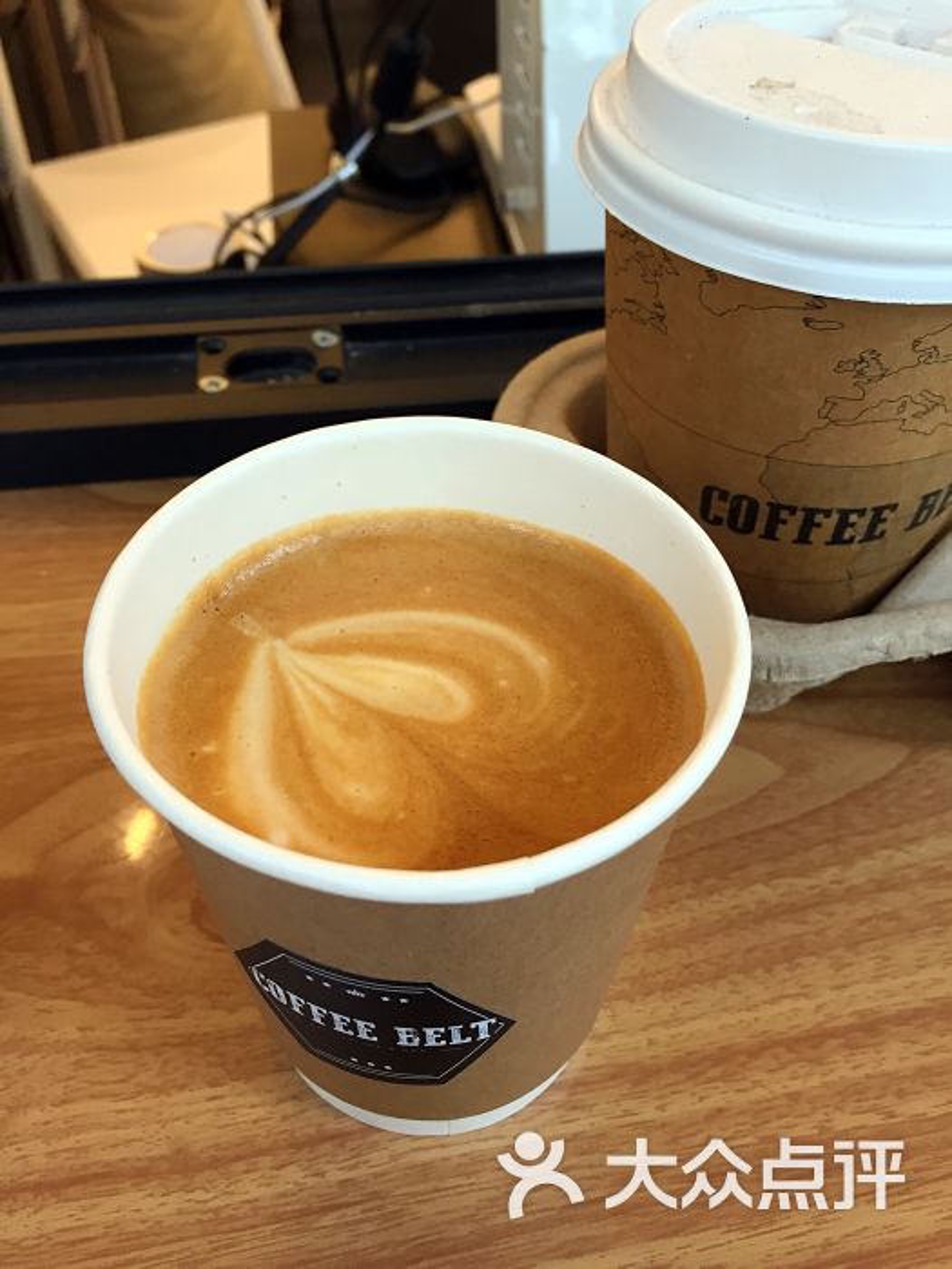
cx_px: 476
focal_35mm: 29
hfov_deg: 48.2
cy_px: 634
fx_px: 1063
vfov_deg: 61.7
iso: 32
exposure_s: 1/33
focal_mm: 4.15
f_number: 2.2
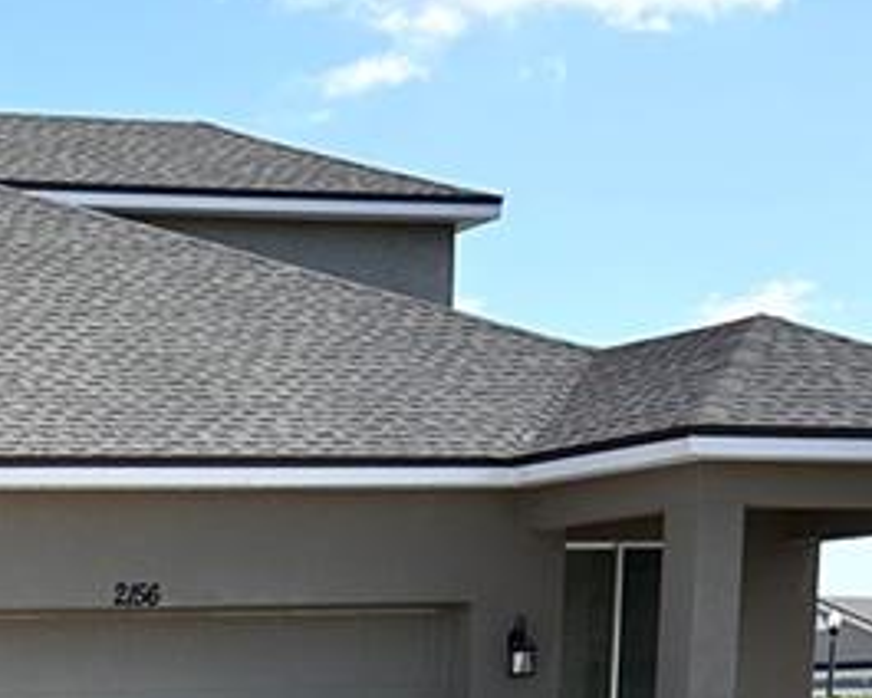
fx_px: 2736
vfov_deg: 13.1
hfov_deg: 16.9
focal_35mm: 106
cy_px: 1268
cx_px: -322
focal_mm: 6.86
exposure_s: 1/6623
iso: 80
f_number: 1.78
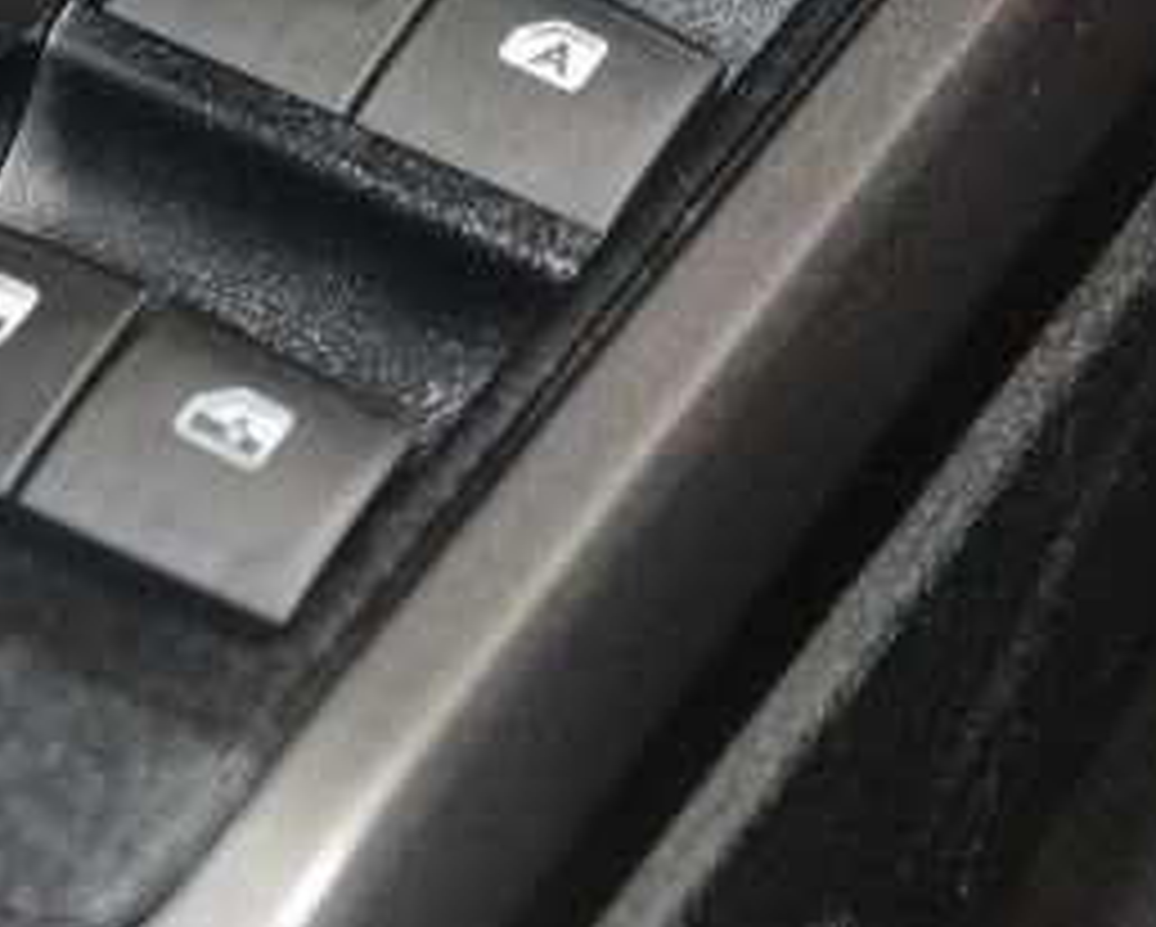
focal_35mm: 245
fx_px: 8389
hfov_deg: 7.9
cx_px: 355
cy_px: -25
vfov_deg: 6.3
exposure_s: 1/60
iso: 3200
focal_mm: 70
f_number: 4.5
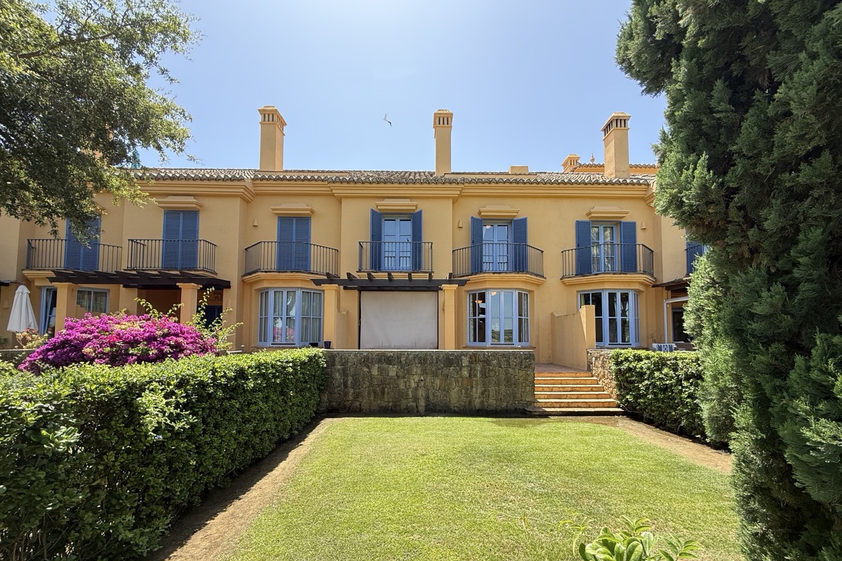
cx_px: 429
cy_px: 321
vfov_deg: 76.8
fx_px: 351
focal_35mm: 15
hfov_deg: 100.4
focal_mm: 2.22
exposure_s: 1/413
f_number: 2.2
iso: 50
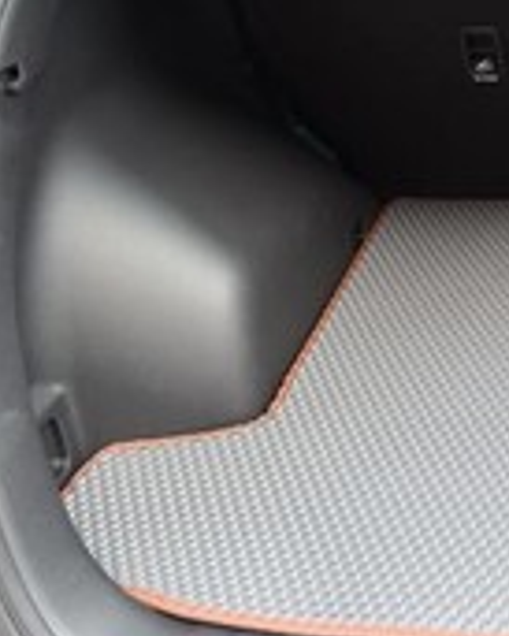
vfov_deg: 30.4
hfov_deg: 20.9
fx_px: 1166
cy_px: 272
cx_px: 765
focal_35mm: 62
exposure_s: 1/15
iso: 450
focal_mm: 18
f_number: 8
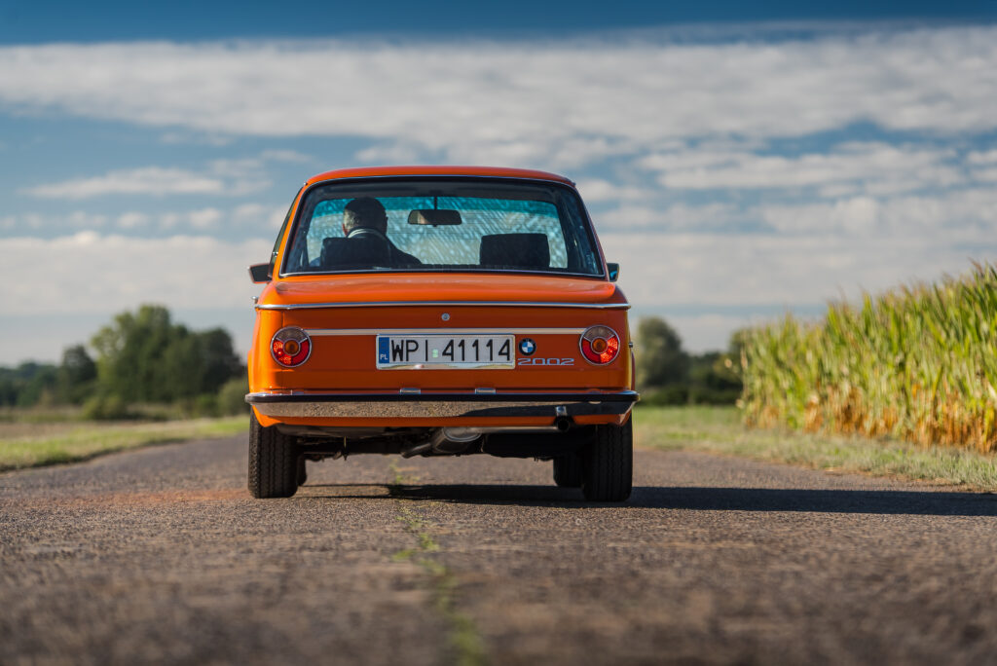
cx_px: 498
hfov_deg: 15.2
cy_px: 333
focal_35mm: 135
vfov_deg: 10.2
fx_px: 3741
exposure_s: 1/500
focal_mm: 135
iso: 100
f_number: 4
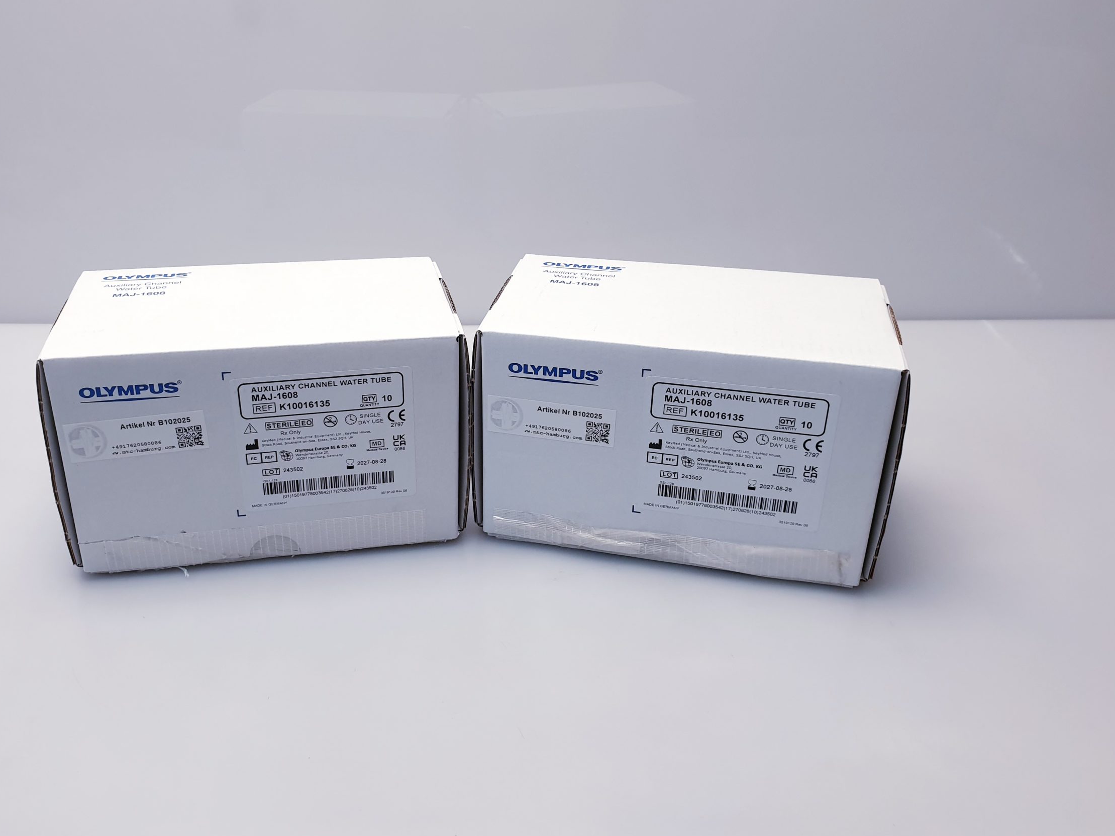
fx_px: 966
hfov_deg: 59.7
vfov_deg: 46.7
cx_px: 475
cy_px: 373
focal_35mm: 30
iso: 80
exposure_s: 1/100
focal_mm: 4.3
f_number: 2.4
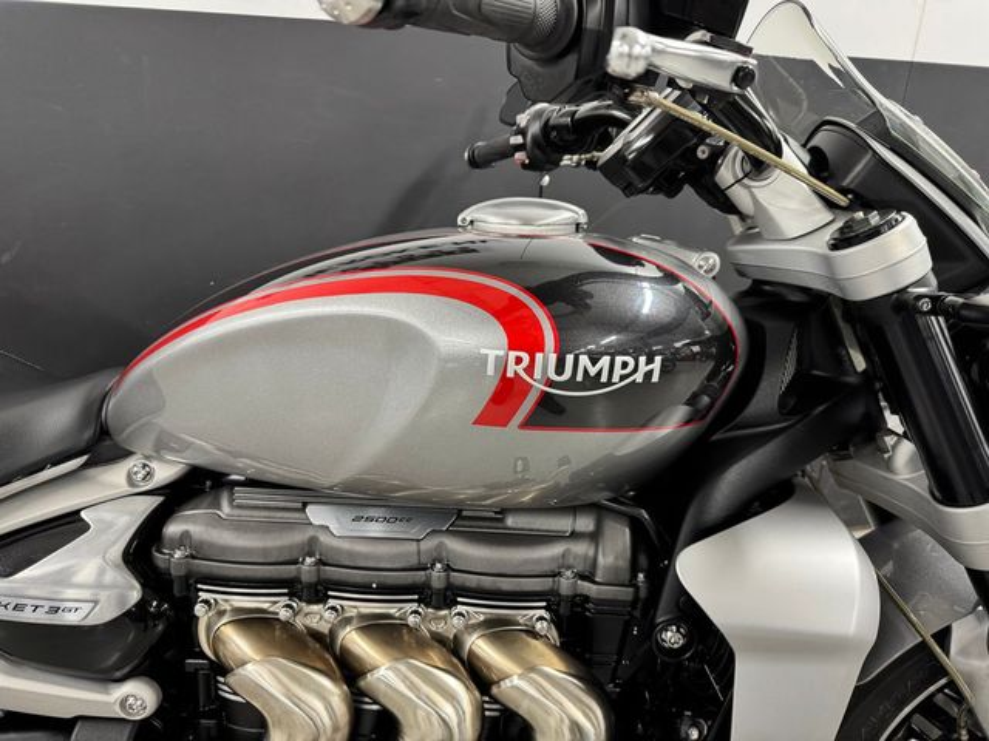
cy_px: 370
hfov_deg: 71.6
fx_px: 686
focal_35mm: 24
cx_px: 494
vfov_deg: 56.8
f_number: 1.78
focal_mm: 6.76
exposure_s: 1/50
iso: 250
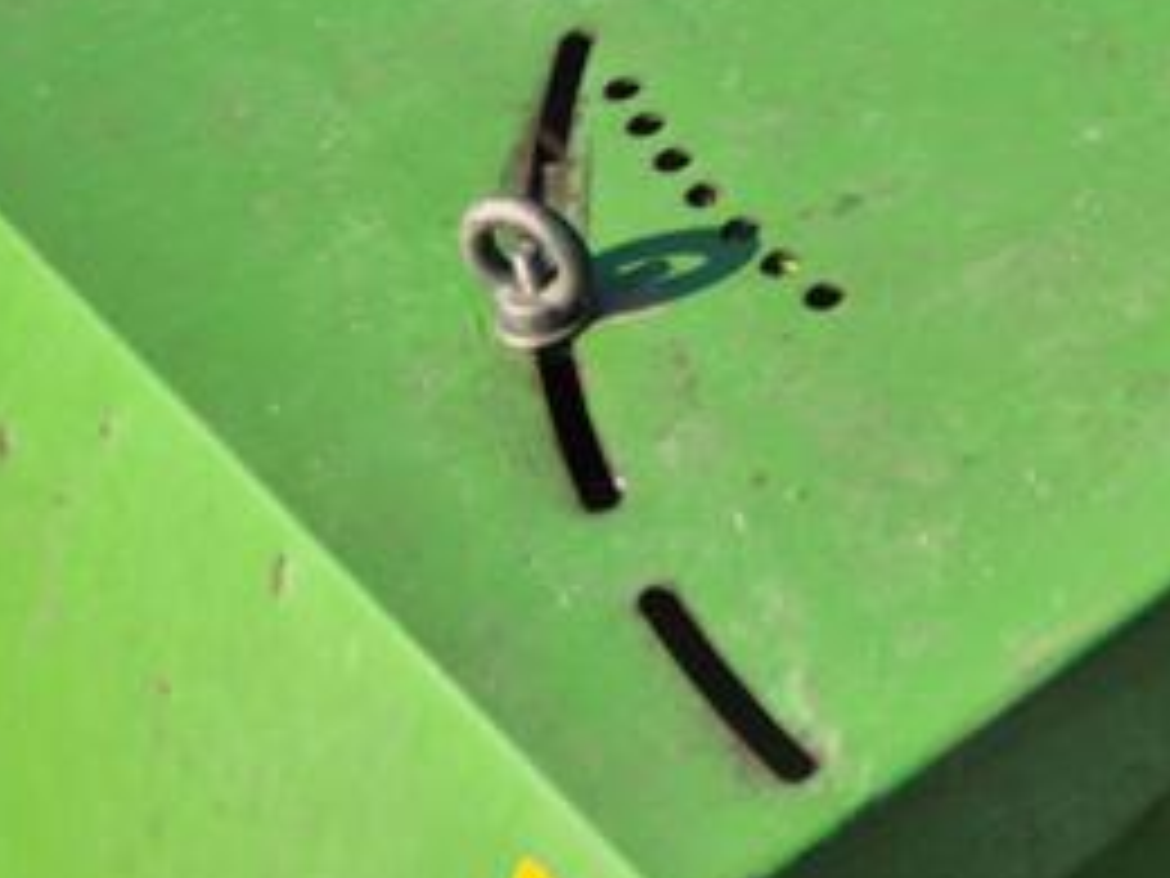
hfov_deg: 19.2
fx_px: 3312
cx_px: 1294
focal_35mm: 98
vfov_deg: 14.9
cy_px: 41
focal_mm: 5.4
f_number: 1.8
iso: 25
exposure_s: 1/1552
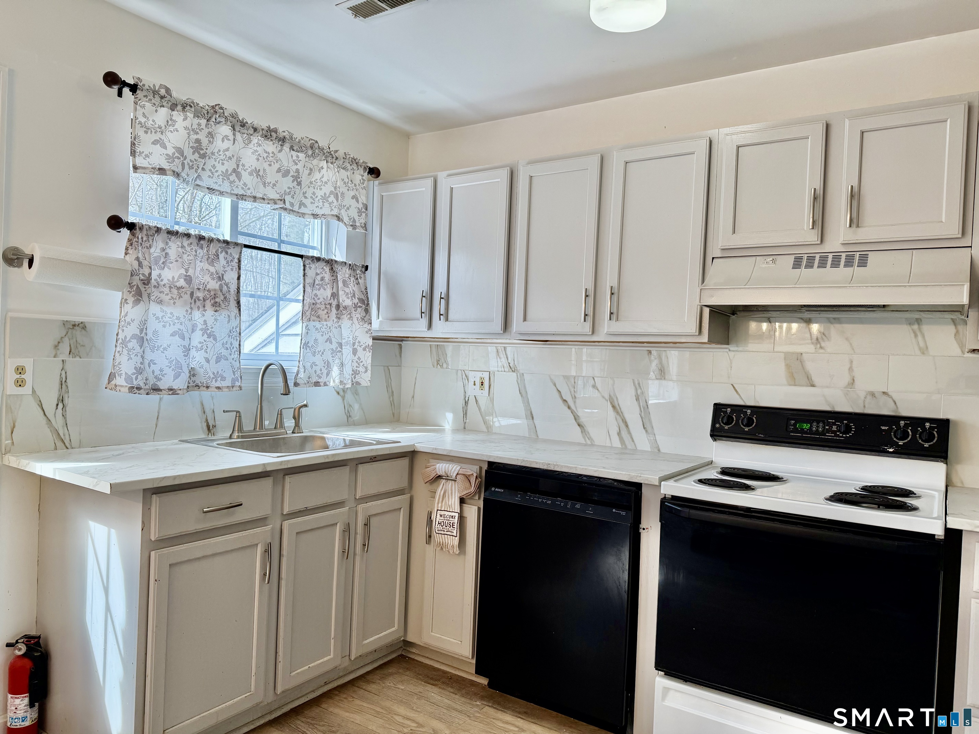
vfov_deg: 56.8
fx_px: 679
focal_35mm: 24
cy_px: 367
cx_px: 490
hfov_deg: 71.6
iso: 80
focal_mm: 6.76
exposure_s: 1/175
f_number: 1.78
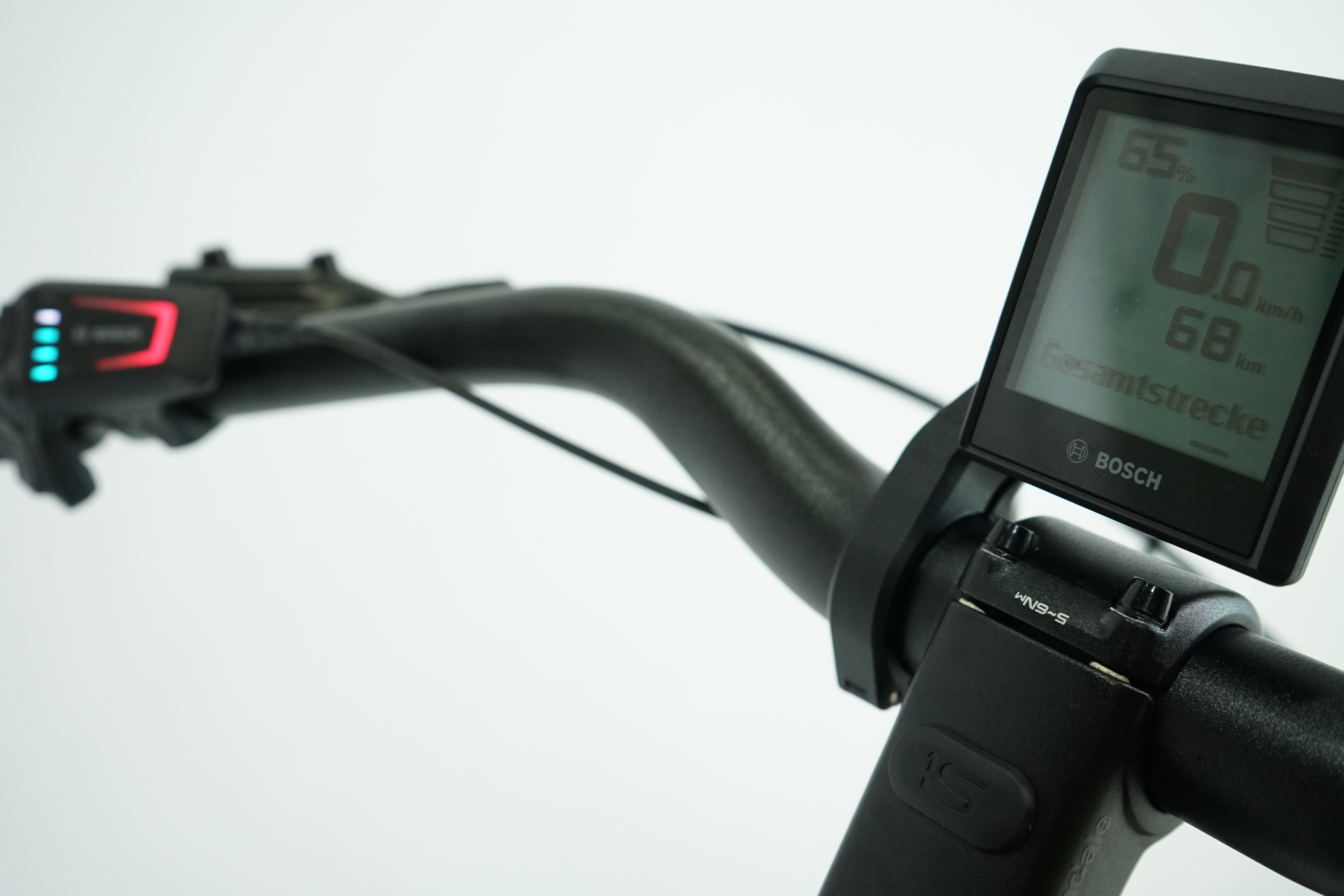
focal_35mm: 37
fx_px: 1381
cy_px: 448
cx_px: 672
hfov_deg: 51.9
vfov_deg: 35.9
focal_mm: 37
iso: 2500
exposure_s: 1/200
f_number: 5.6
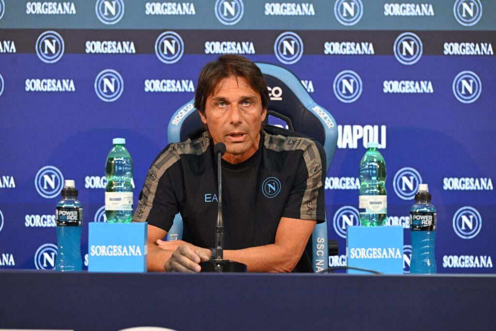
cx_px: 248
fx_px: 1929
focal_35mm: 140
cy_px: 166
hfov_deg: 14.7
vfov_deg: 9.8
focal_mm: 140
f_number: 4
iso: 3200
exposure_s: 1/250
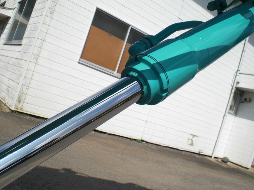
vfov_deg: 37.7
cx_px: 127
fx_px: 279
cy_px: 95
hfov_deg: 49.0
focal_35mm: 38
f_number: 5.6
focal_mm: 6.3
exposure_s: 1/640
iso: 64
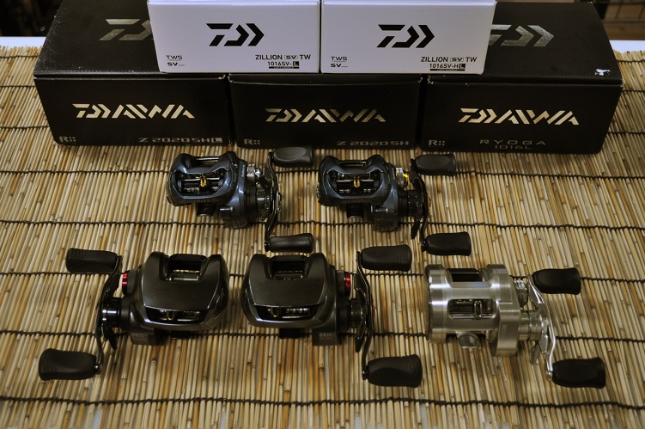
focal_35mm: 42
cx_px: 322
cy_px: 214
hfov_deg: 46.4
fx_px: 752
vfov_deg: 31.8
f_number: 4.5
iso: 800
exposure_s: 1/60
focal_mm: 28
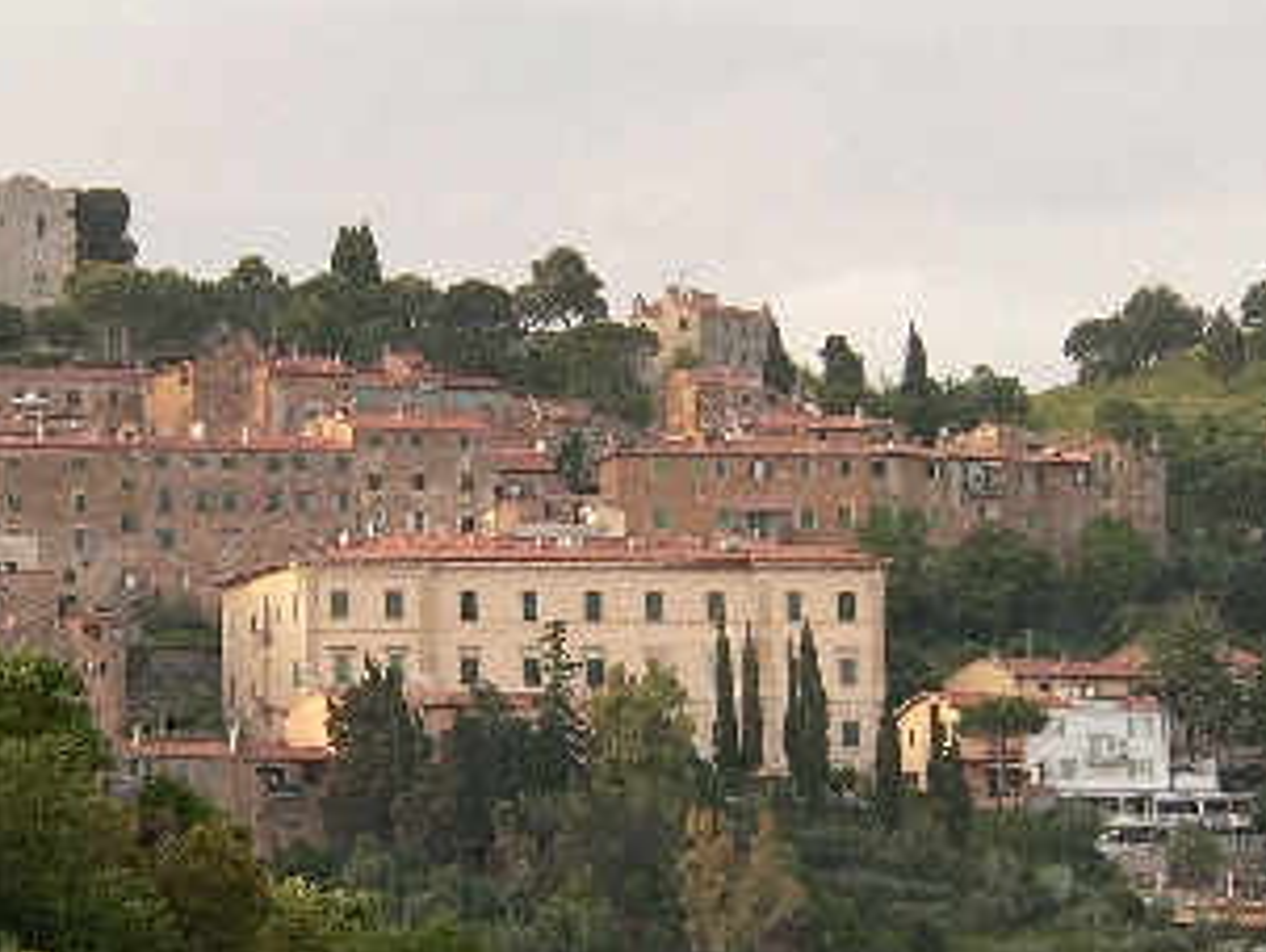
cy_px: 545
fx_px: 14531
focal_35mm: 397
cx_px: 323
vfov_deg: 3.8
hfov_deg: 5.0
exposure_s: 1/320
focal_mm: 41.7
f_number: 4
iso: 200
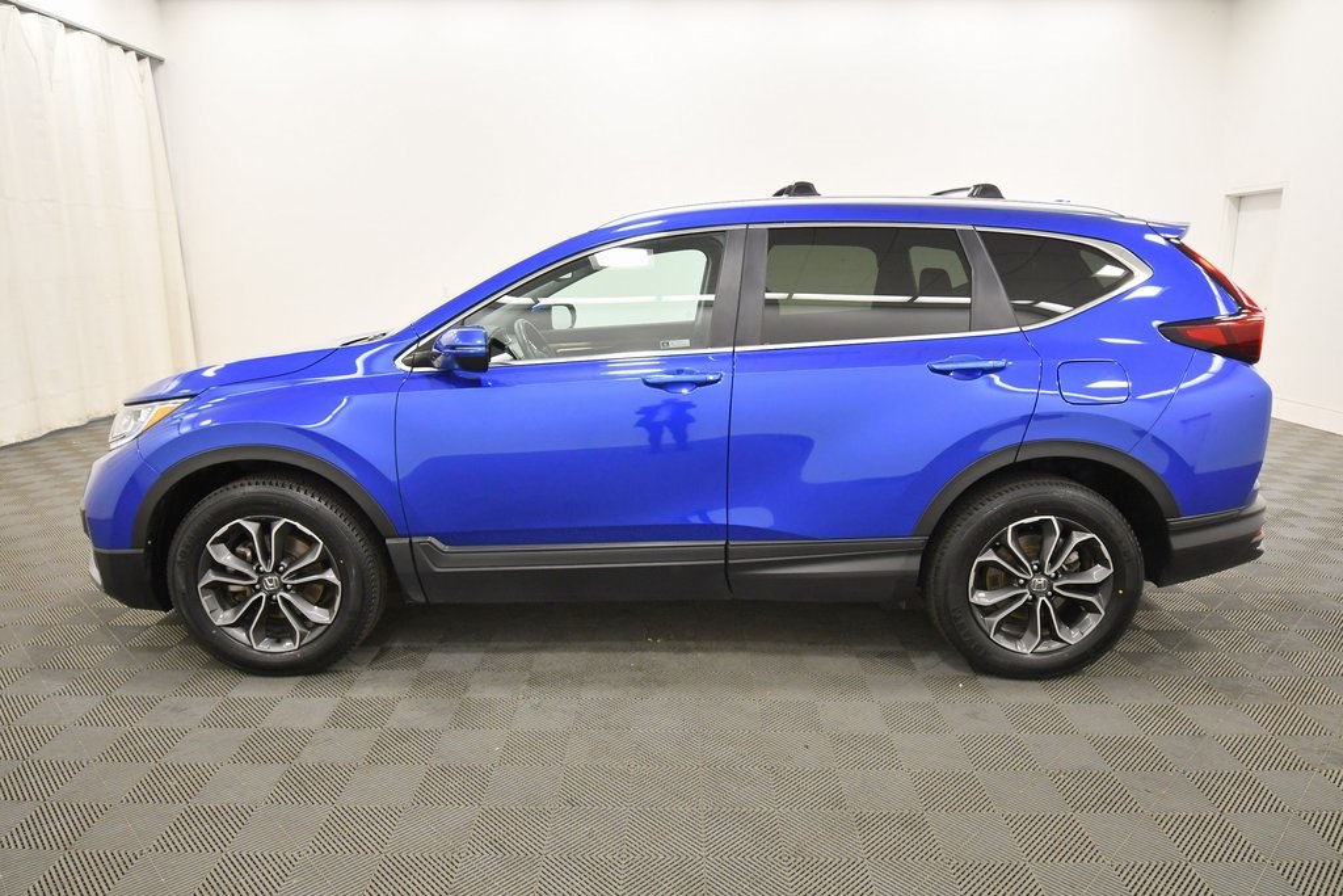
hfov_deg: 78.6
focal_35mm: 22
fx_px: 821
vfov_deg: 57.2
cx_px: 672
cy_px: 448
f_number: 5.3
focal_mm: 15
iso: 1100
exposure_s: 1/125
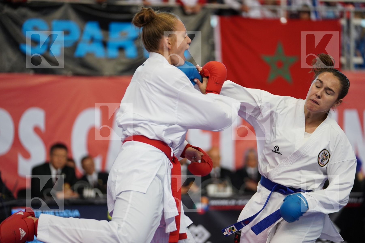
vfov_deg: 9.3
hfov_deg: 14.0
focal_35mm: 147
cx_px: 182
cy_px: 122
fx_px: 1490
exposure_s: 1/1000
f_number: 2.8
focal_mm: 147
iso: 2000
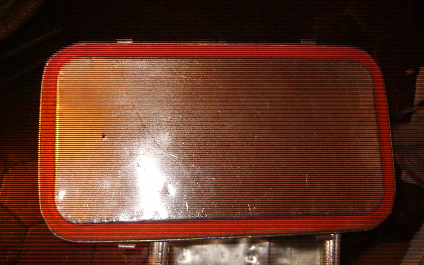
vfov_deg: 33.5
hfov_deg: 51.5
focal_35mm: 38
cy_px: 149
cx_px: 210
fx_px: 439
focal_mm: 7.4
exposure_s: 1/30
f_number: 2.8
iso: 100
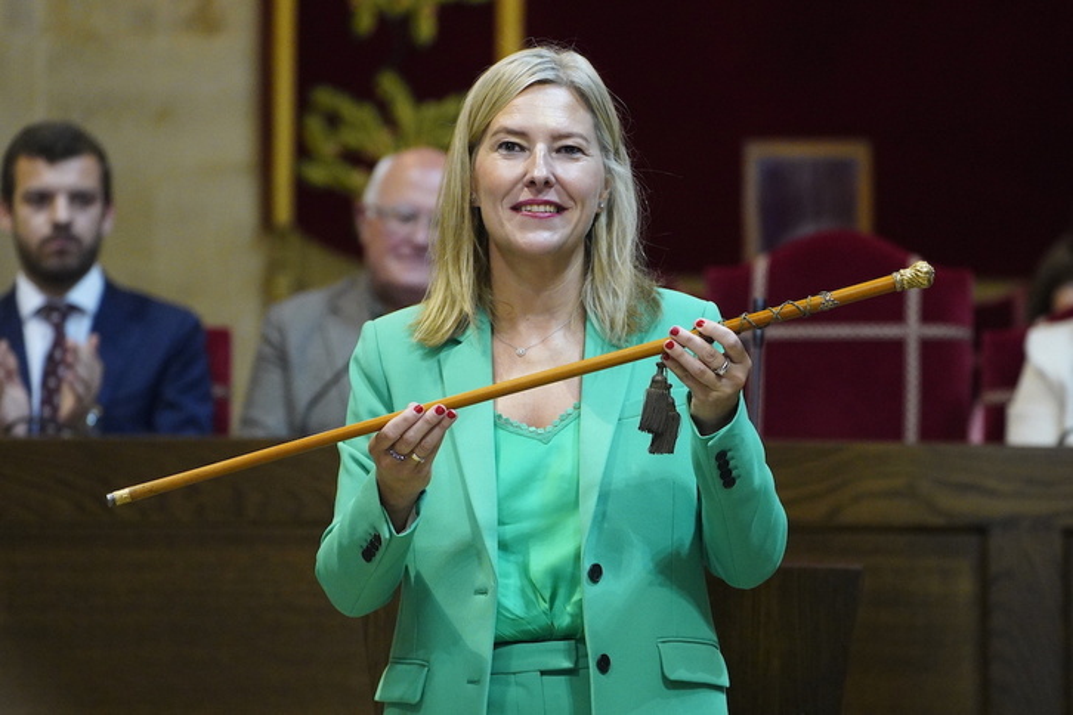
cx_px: 536
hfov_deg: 8.5
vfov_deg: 5.7
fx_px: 7183
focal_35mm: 241
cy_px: 358
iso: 8000
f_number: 5.6
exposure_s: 1/200
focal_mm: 241
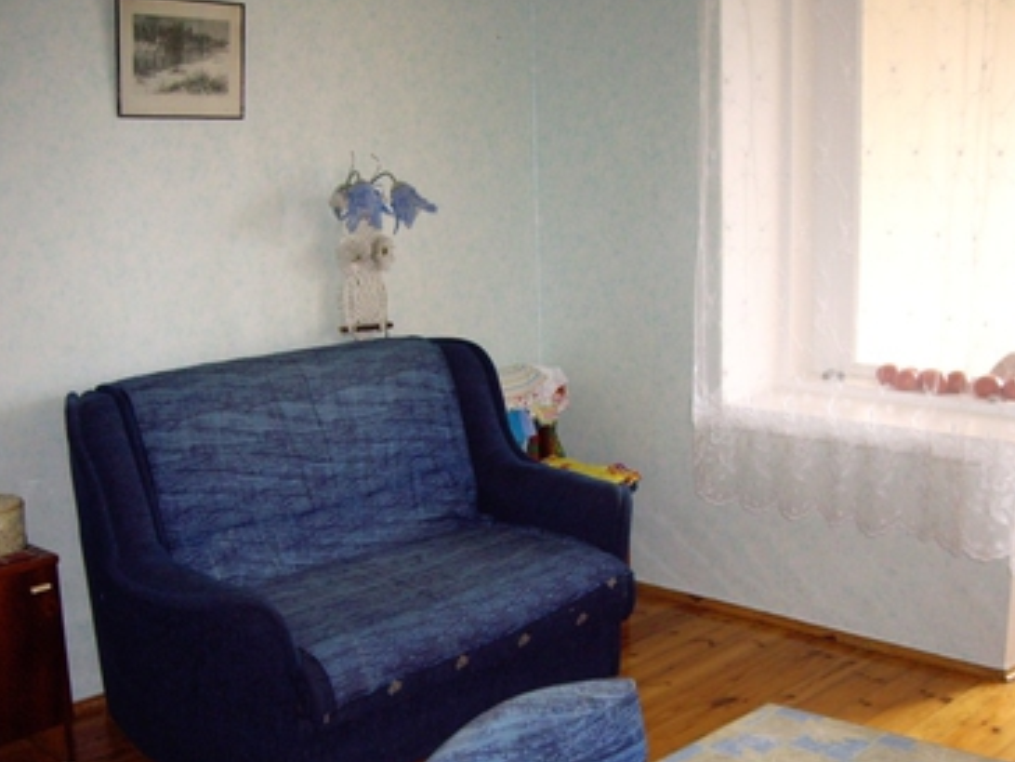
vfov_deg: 30.8
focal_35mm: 47
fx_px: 1378
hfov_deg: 40.4
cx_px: 524
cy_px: 466
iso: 200
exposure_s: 1/40
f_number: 2.7
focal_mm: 6.2
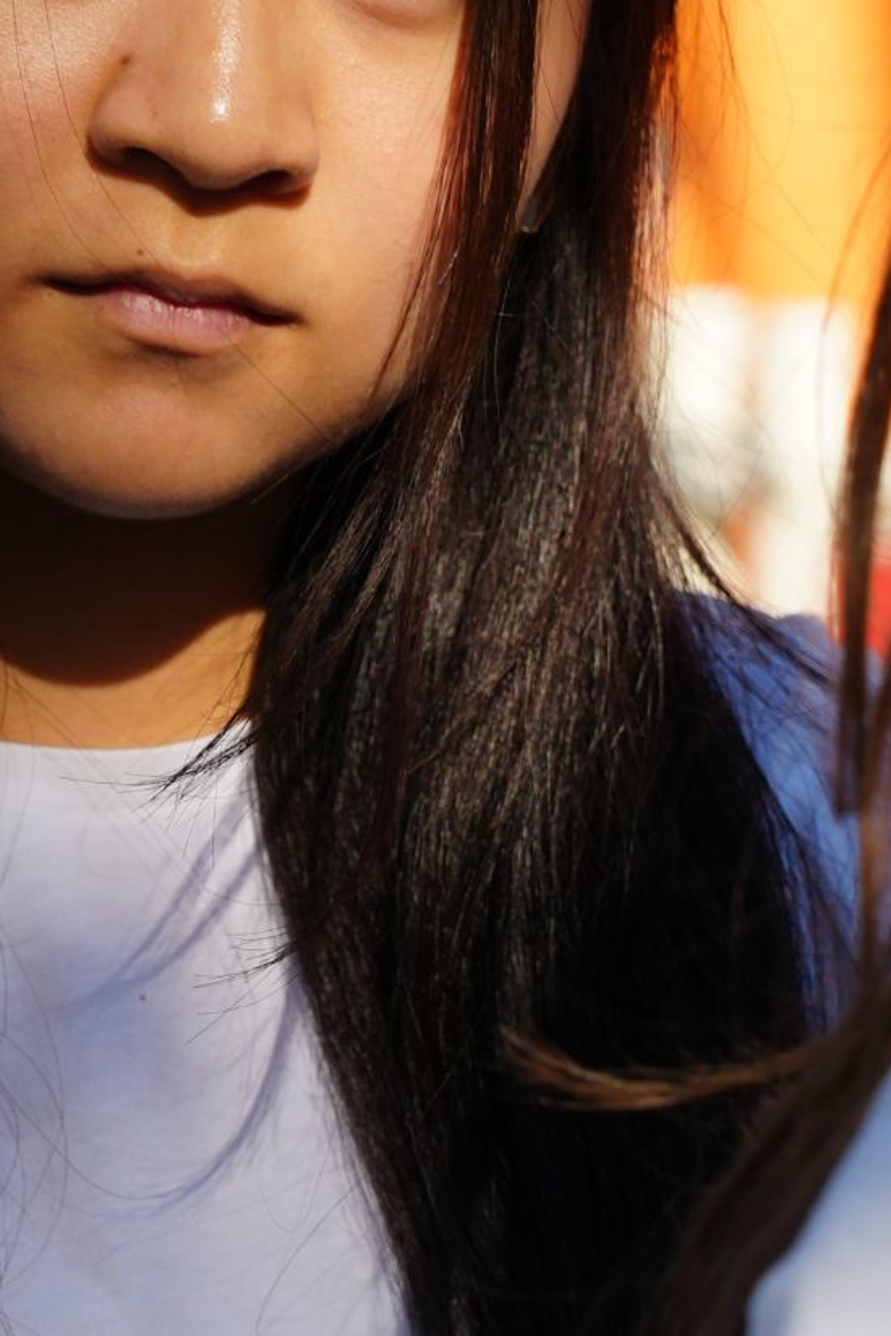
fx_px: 10320
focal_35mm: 278
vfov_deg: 7.4
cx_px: 43
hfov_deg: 4.9
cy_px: 235
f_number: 5
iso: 200
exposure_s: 1/1000
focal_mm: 75
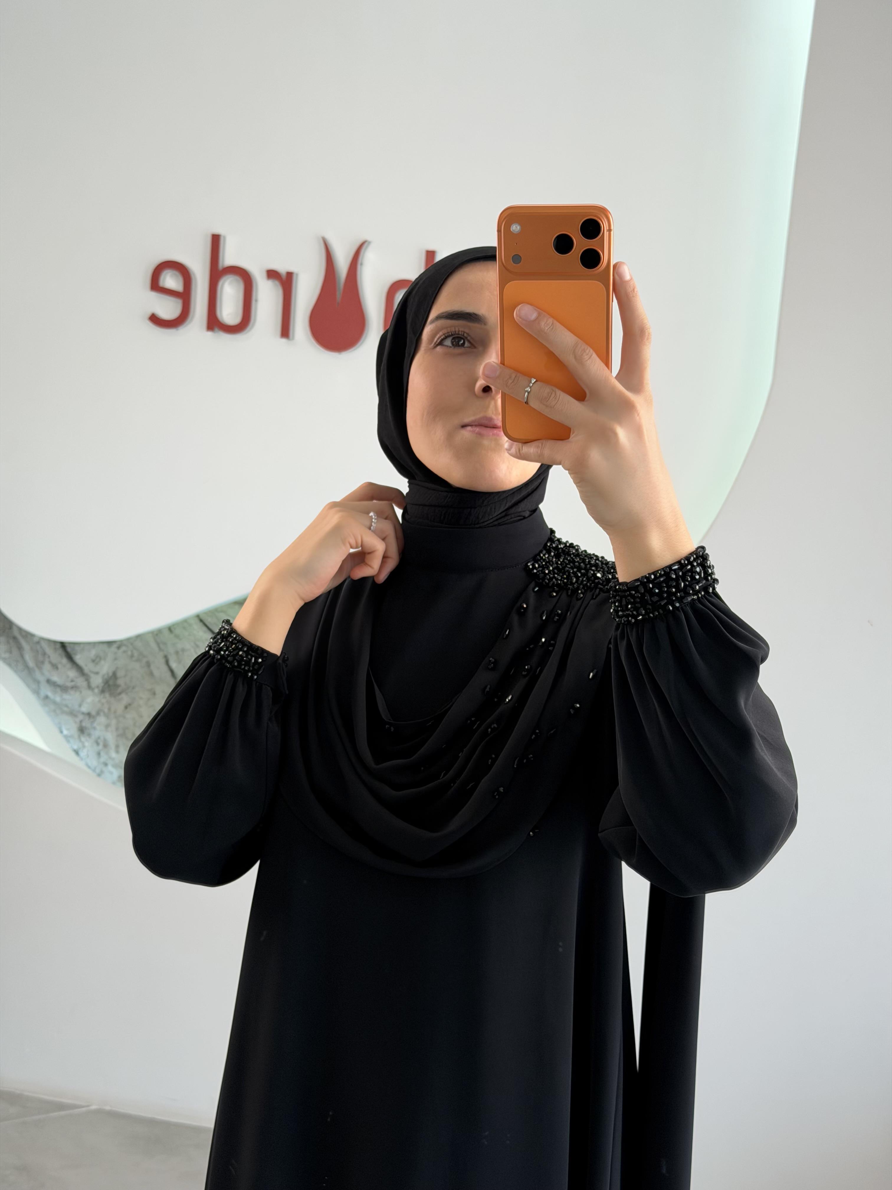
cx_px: 446
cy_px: 595
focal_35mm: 48
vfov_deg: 39.7
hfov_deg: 30.3
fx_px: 1649
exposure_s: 1/121
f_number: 1.78
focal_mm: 6.76
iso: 50
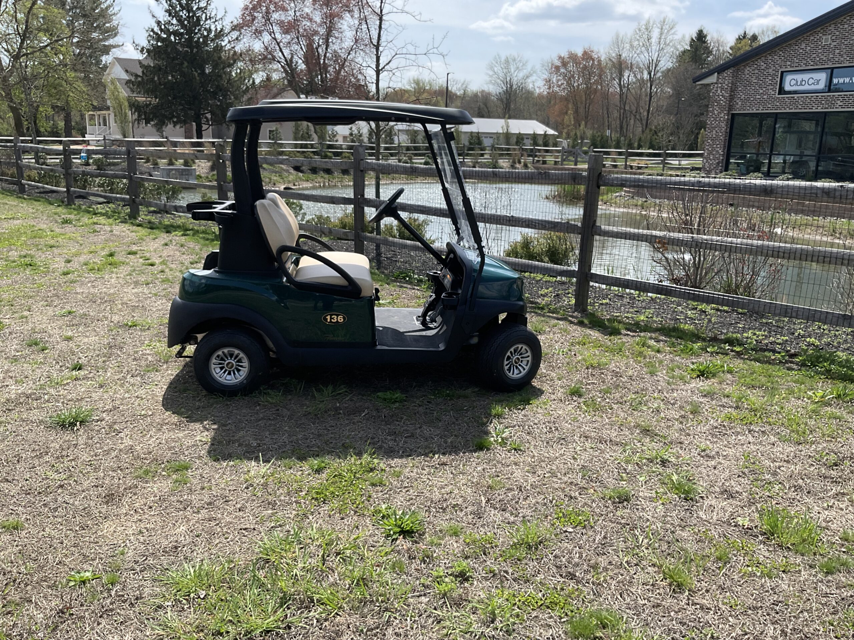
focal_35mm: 29
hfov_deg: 61.7
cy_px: 320
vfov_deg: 48.2
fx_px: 715
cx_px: 427
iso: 25
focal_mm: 3
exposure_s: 1/2141
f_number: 1.8
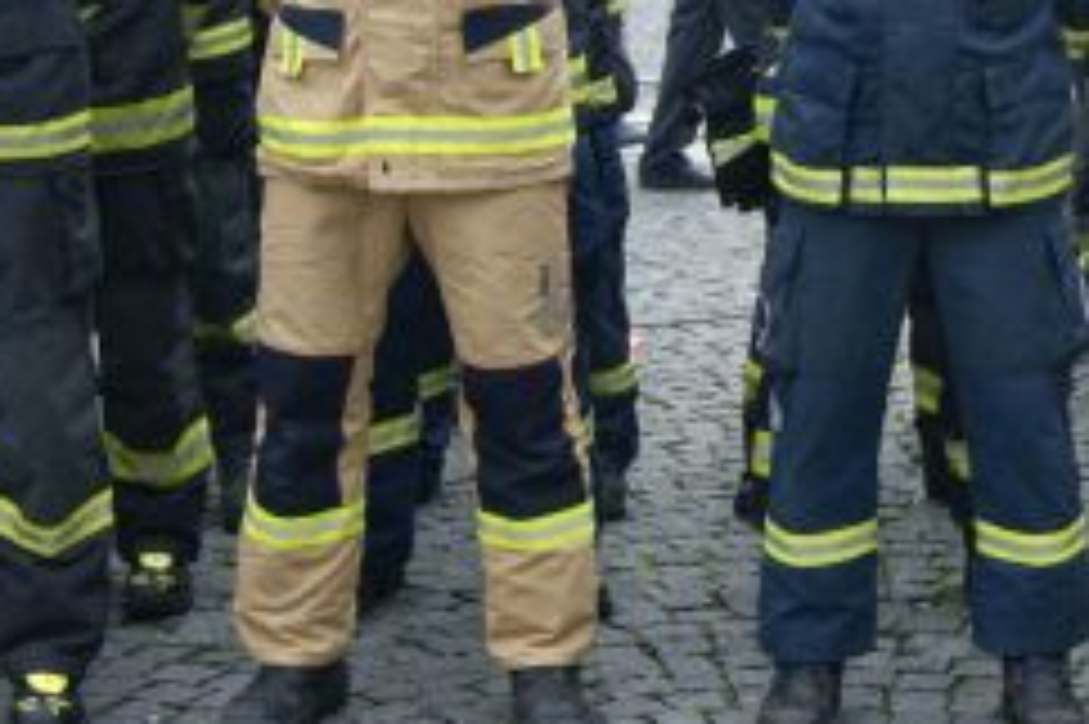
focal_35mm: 119
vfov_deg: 11.5
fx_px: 3597
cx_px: 1166
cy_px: 164
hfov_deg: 16.7
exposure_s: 1/50
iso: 100
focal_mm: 30
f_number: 5
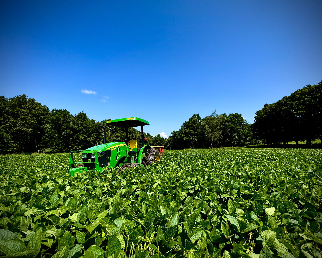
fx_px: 143
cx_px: 163
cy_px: 130
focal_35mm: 15
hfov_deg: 96.8
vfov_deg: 84.0
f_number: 2.2
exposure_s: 1/1346
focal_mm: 2.22
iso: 40
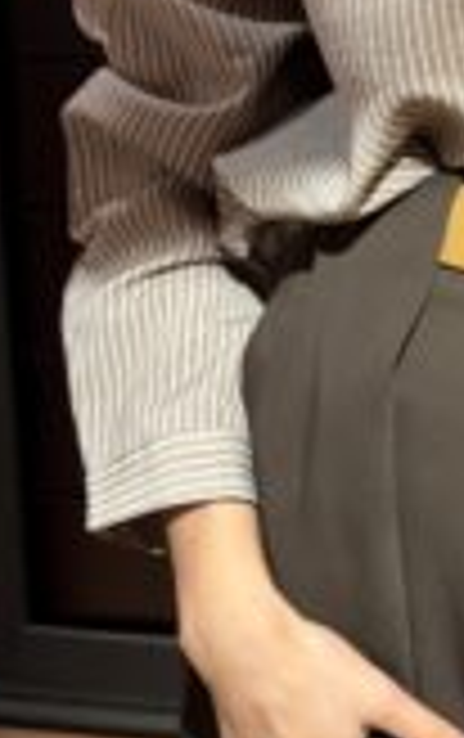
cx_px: 604
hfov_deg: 10.4
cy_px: 117
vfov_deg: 16.6
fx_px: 2500
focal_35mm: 124
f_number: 1.78
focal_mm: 6.76
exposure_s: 1/50
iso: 250
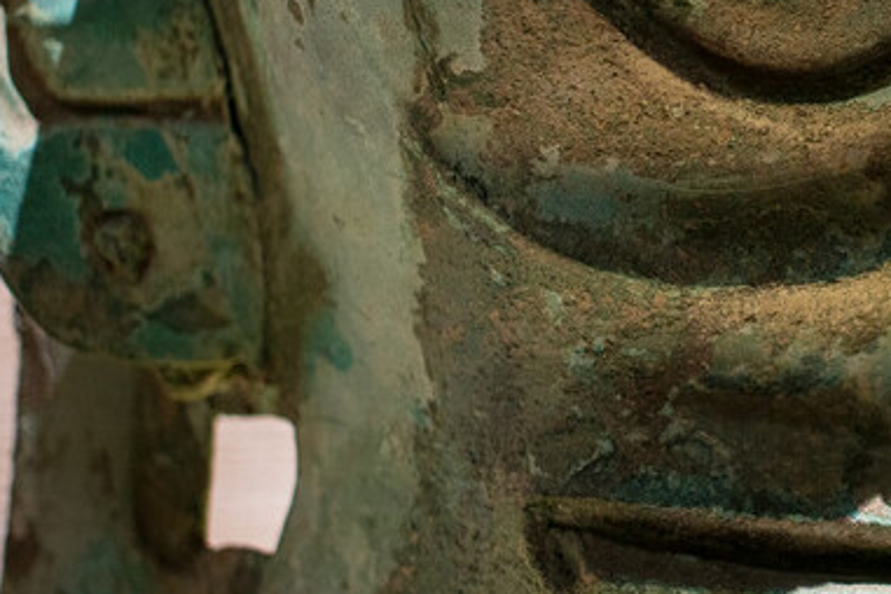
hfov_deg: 15.9
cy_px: 96
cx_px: 921
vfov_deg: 10.8
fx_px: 3118
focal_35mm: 126
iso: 500
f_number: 2.8
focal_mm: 40
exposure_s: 1/20
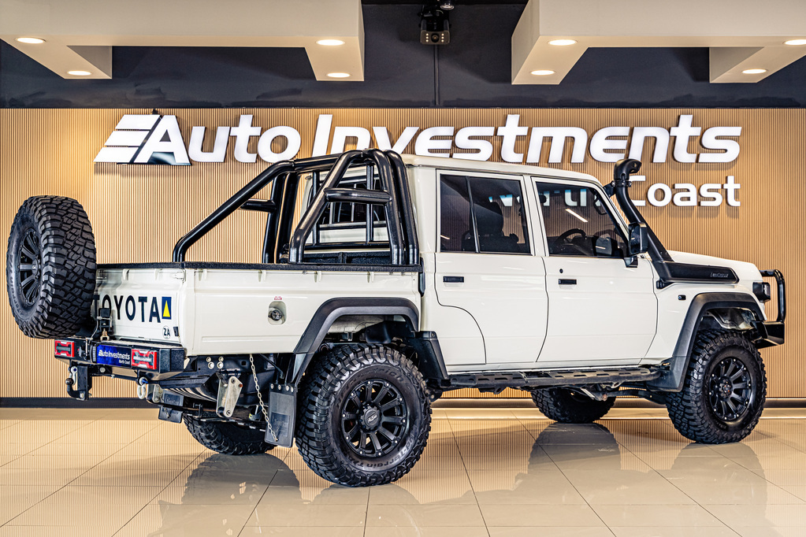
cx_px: 403
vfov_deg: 25.1
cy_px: 268
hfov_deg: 36.9
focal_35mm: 54
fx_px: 1209
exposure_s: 1/125
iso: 640
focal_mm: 54
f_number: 4
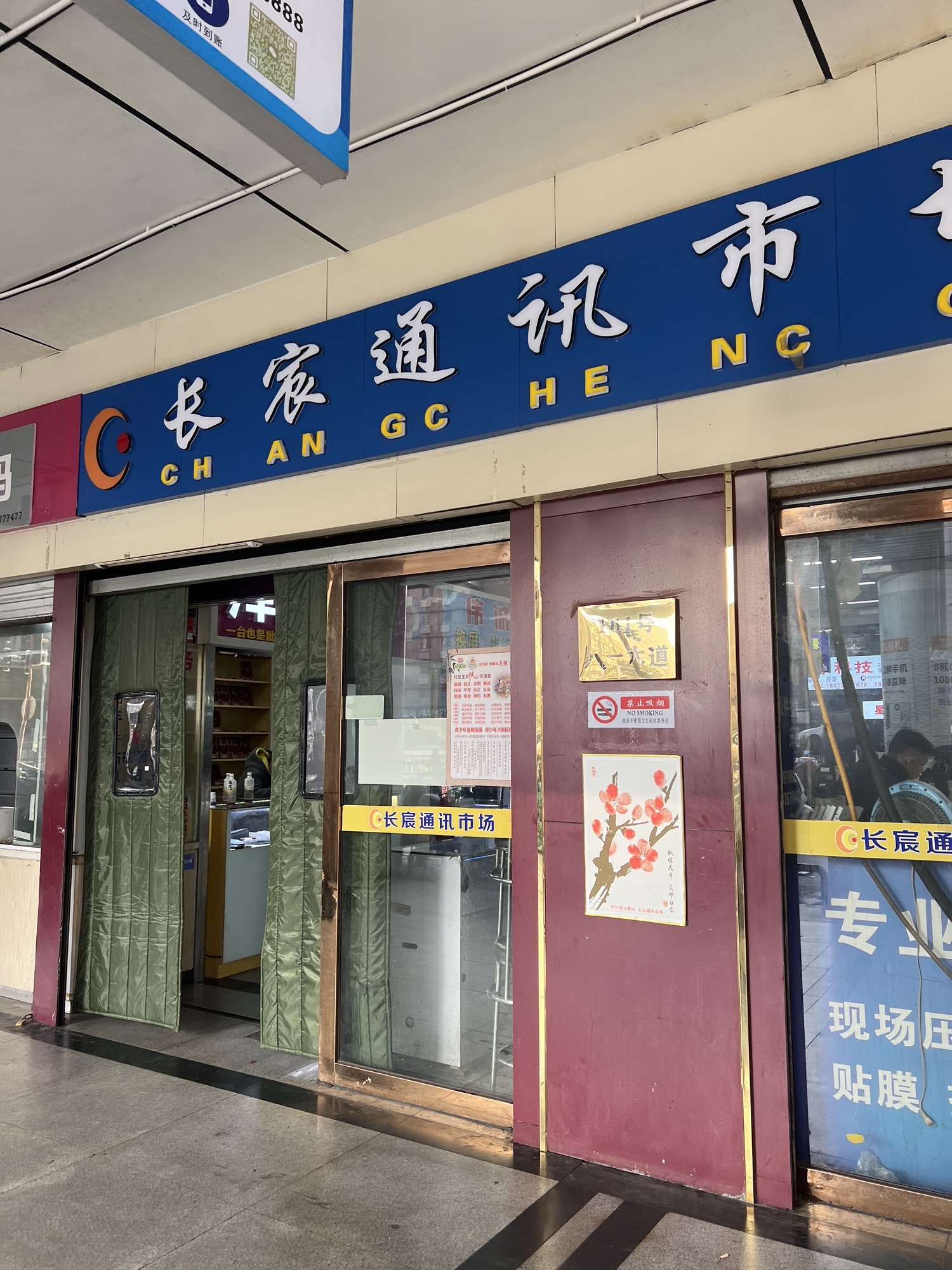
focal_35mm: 26
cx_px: 476
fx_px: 953
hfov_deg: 53.1
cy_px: 635
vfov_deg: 67.3
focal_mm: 5.7
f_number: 1.5
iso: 50
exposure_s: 1/165
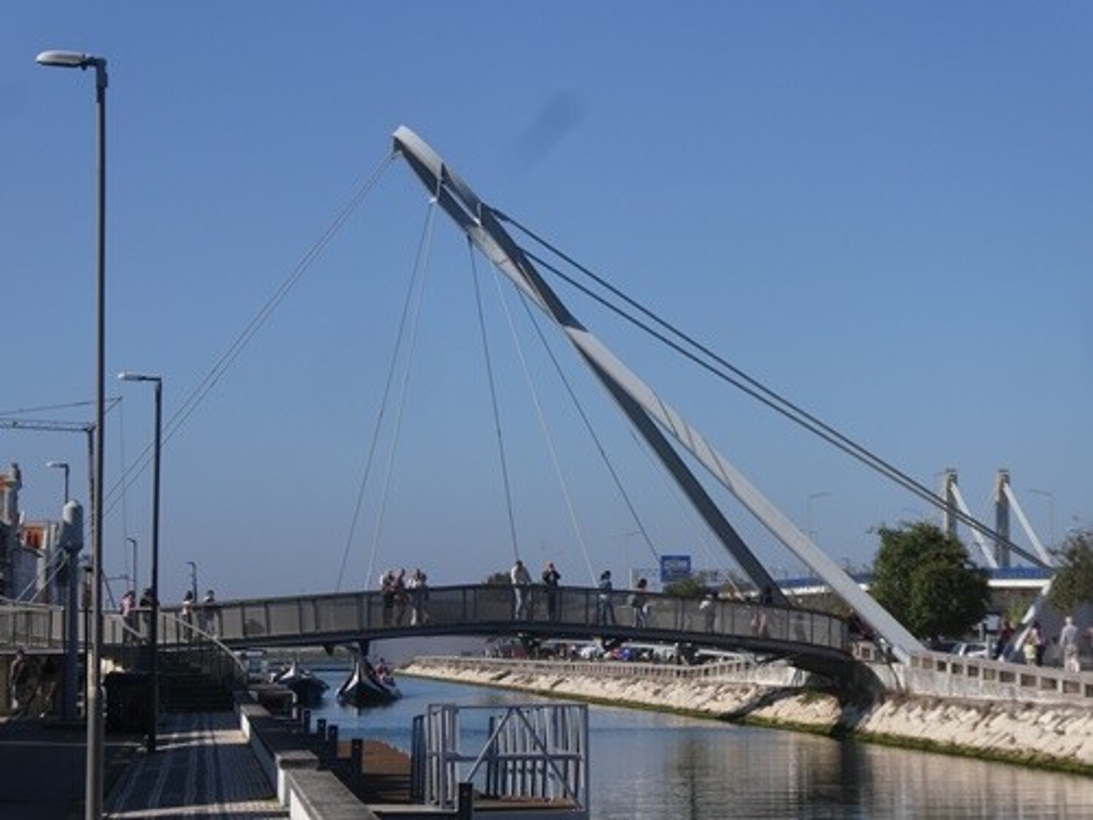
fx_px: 3094
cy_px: 410
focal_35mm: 98
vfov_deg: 15.1
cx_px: 546
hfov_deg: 20.0
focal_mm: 17.5
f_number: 5
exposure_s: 1/800
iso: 80
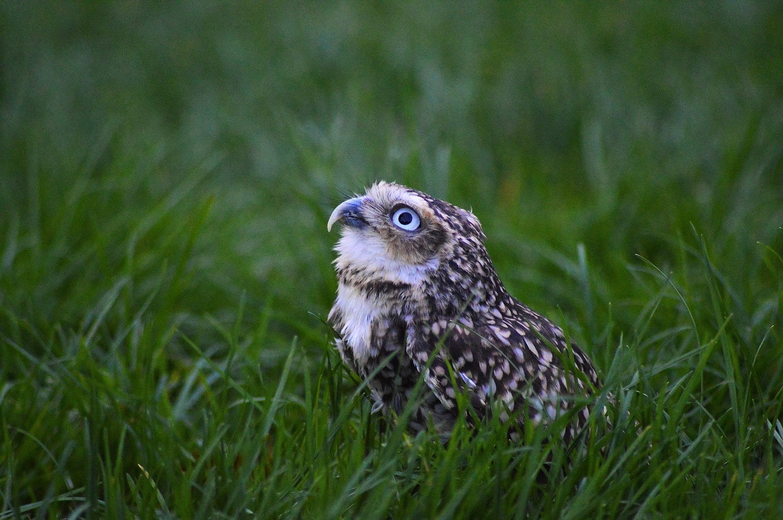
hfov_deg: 4.6
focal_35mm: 450
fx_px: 9779
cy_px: 260
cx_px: 392
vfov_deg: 3.1
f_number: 5.6
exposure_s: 1/2500
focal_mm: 300
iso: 3200
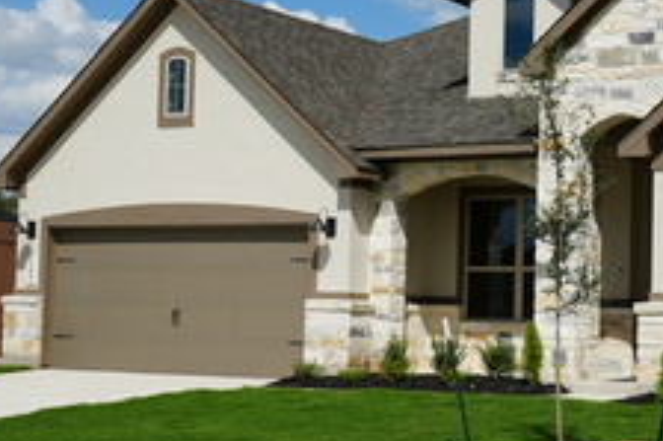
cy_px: 262
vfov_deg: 17.0
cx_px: 622
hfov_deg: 24.5
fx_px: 1472
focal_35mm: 80
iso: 100
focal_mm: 28
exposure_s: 1/320
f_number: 10
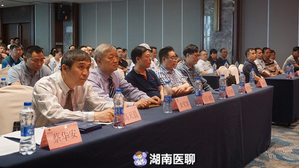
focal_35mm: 42
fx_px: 333
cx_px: 164
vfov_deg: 28.3
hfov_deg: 48.3
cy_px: 65
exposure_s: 1/160
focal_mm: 24
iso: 2000
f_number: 4.5
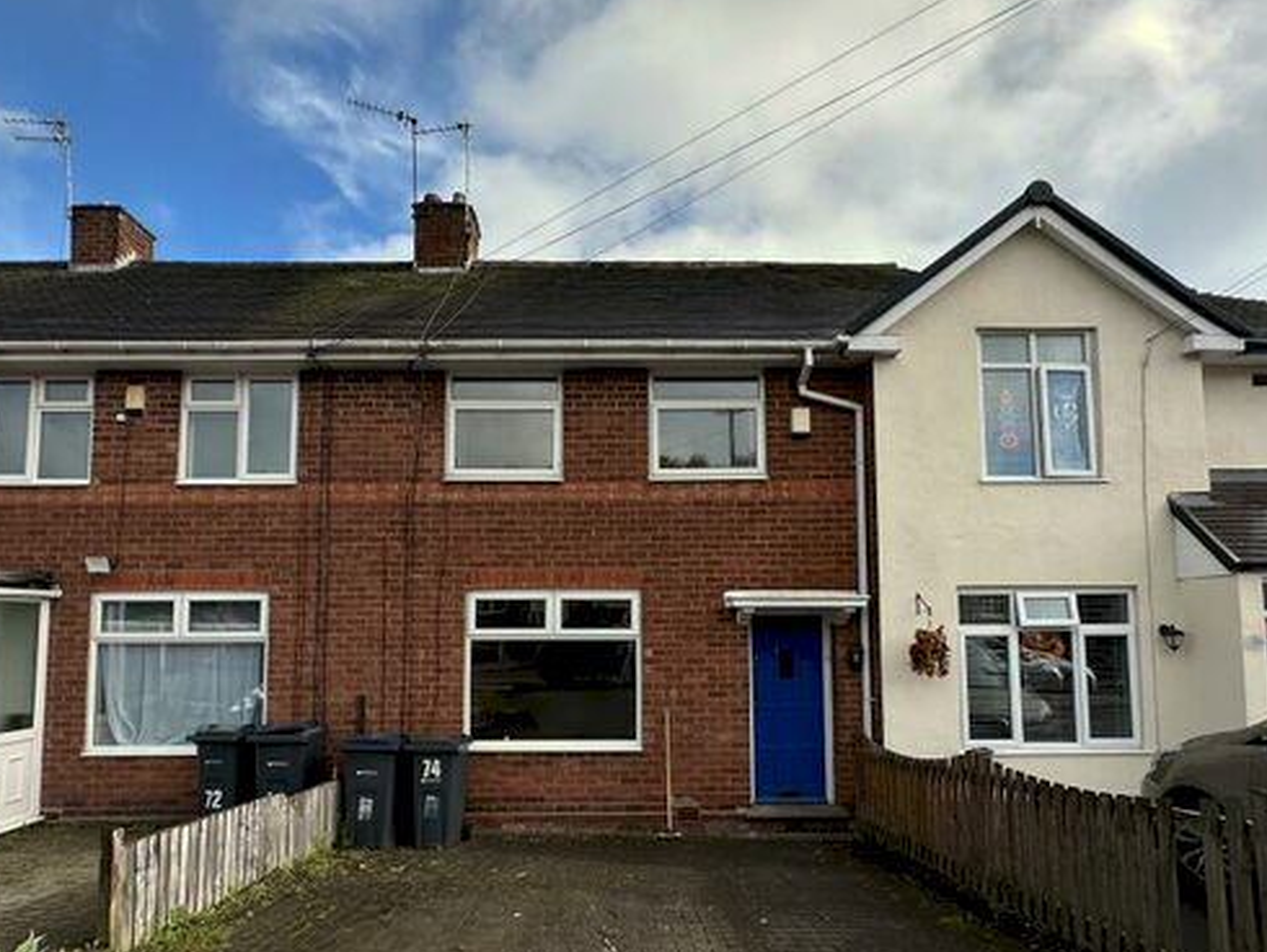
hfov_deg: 81.7
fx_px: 732
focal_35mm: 20
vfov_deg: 65.4
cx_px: 621
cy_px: 573
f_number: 2.2
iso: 50
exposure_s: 1/1366
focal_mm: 2.22
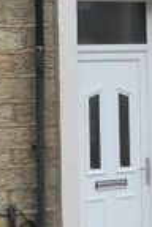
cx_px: 100
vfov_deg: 14.0
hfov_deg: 9.7
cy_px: -47
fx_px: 899
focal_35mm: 142
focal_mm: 5.1
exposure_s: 1/161
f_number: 4.3
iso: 100
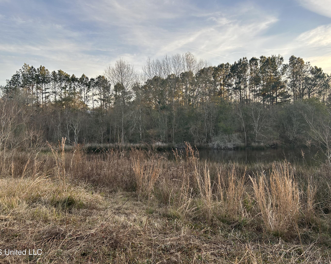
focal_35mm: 28
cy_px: 128
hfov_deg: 62.2
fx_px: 274
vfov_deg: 51.5
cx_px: 168
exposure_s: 1/516
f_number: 1.5
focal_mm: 5.7
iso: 50
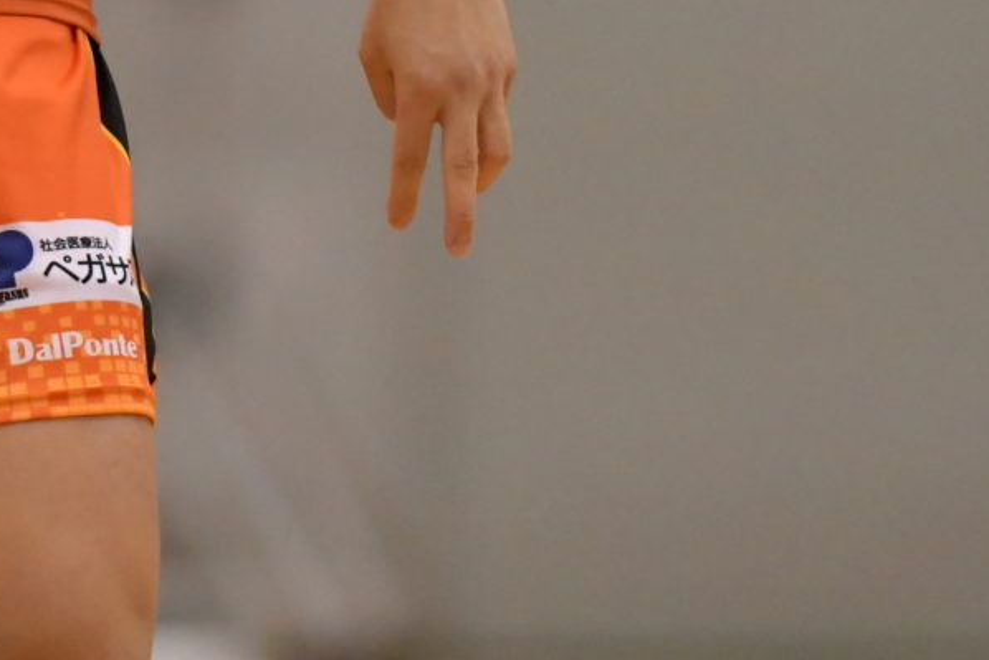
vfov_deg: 1.1
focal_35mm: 1285
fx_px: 35308
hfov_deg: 1.6
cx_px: -131
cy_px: -707
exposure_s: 1/1000
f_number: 2.8
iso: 6400
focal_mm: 300
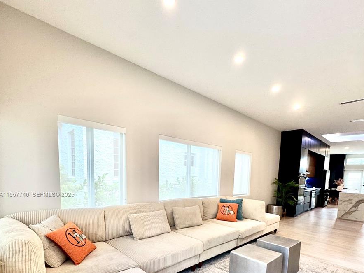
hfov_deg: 84.7
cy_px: 195
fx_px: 200
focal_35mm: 19
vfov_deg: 65.7
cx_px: 183
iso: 160
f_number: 2.2
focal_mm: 2.22
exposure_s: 1/120
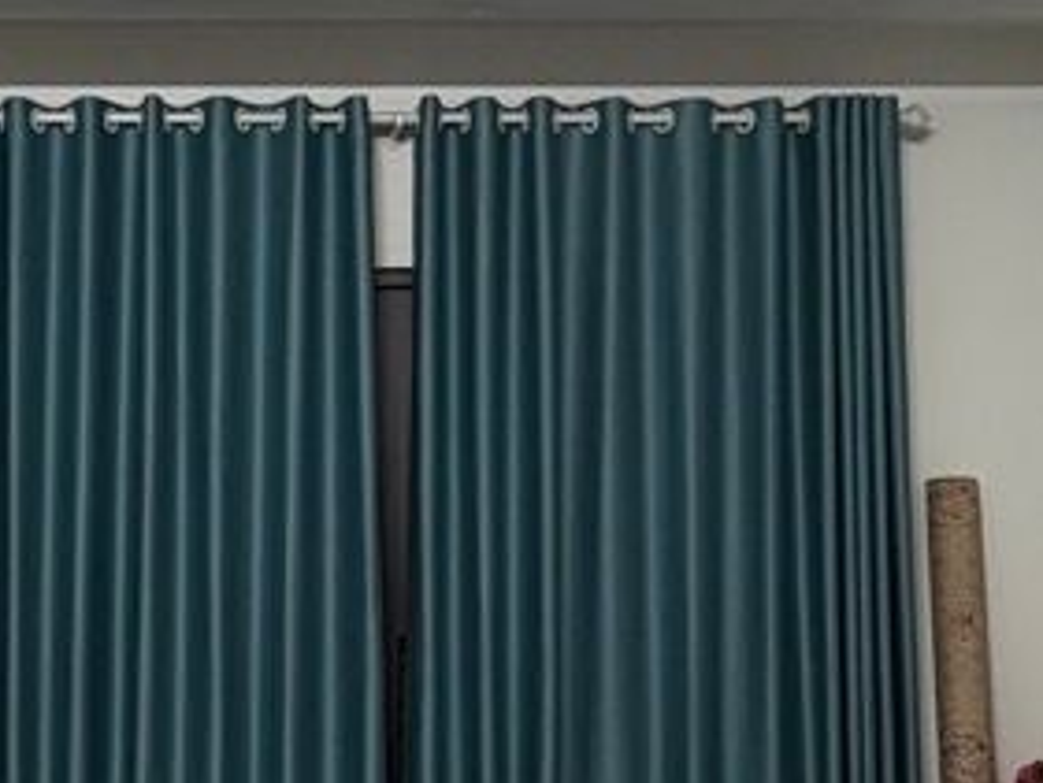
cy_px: 464
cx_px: 234
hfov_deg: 36.4
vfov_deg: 28.5
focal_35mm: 51
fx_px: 1537
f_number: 2.2
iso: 250
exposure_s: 1/50
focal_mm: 2.22
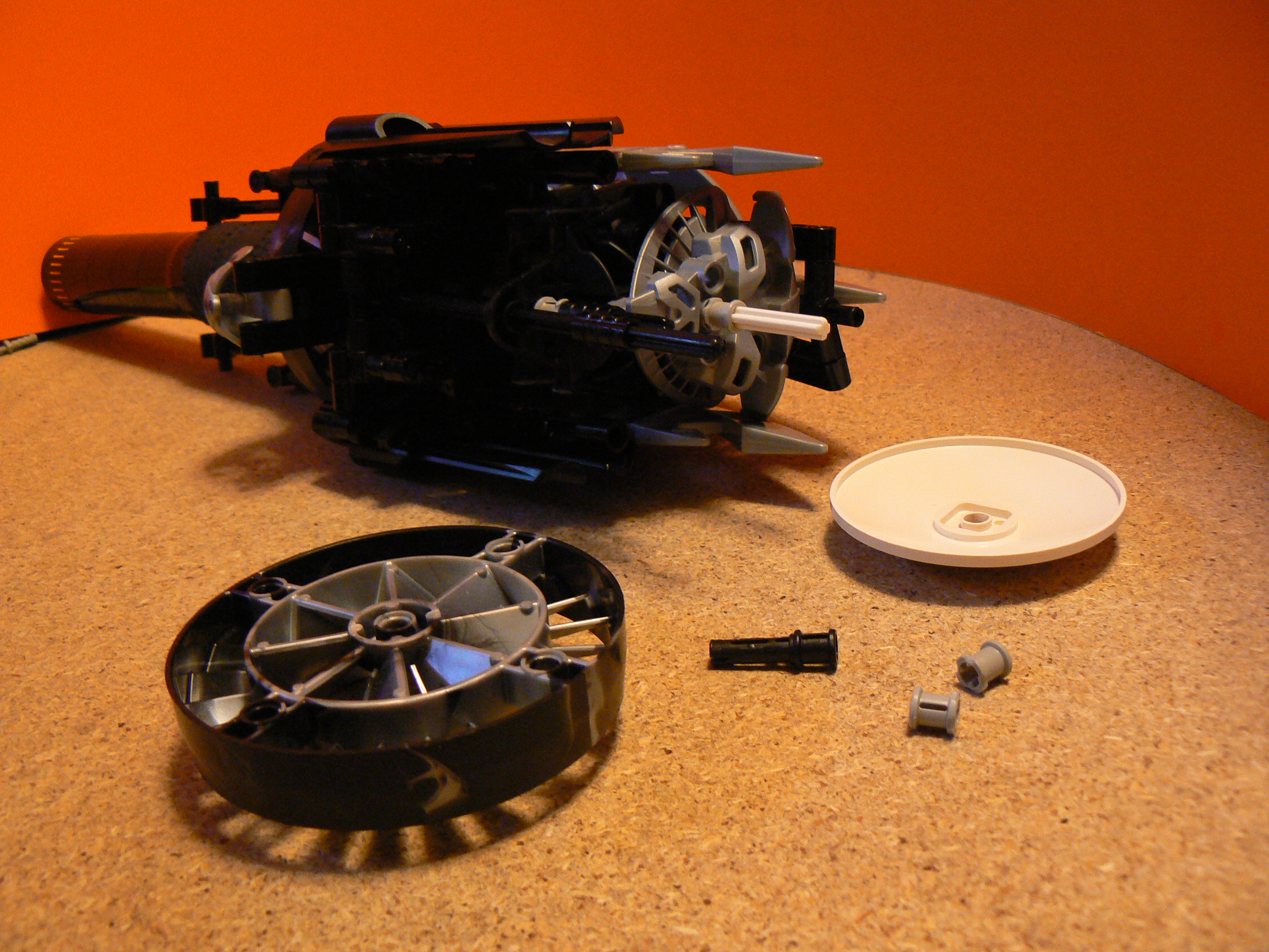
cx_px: 634
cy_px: 476
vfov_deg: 39.7
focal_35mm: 36
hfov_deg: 51.4
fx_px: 1320
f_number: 2.8
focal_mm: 6
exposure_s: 1/13
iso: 200
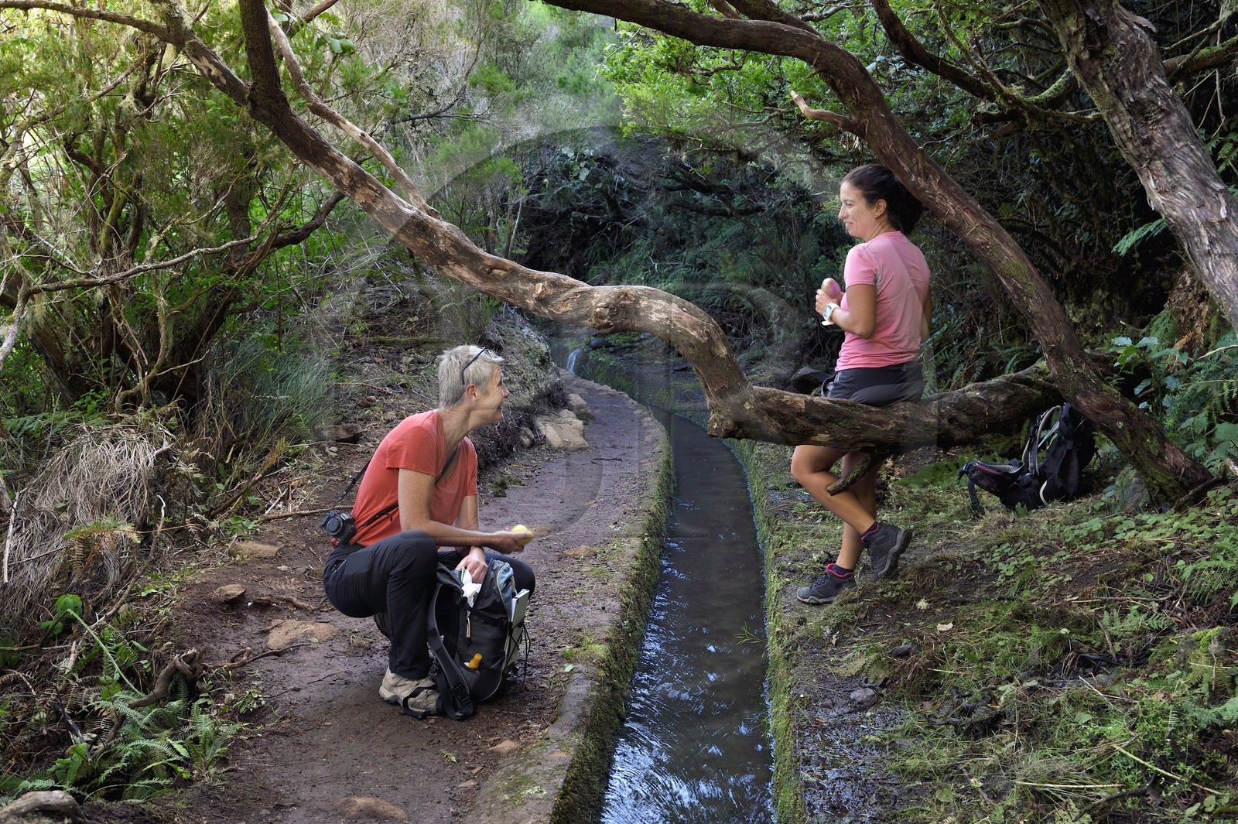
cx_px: 619
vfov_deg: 31.9
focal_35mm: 42
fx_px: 1444
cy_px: 412
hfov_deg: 46.4
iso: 400
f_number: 7.1
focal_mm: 42
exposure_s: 1/10
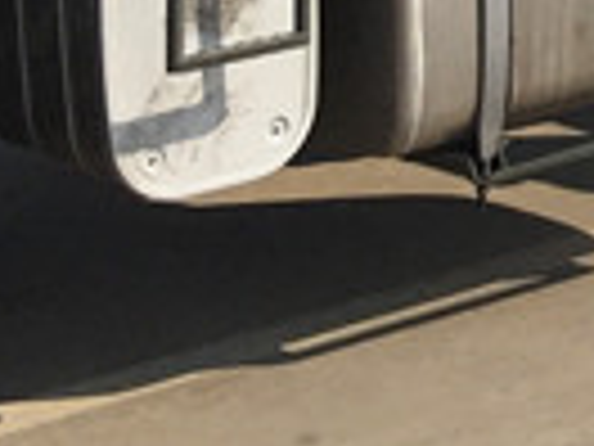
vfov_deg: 7.6
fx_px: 3020
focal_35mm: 176
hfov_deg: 9.9
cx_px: 1390
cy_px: -815
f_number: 2.2
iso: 32
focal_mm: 4.15
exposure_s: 1/3968
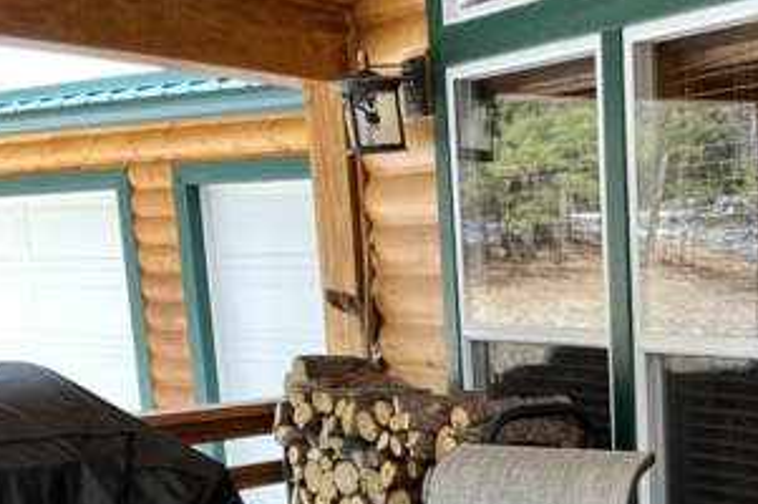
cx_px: 786
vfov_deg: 20.9
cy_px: 544
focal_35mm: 62
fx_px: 1304
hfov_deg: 29.9
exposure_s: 1/121
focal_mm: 3.99
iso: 40
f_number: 1.8
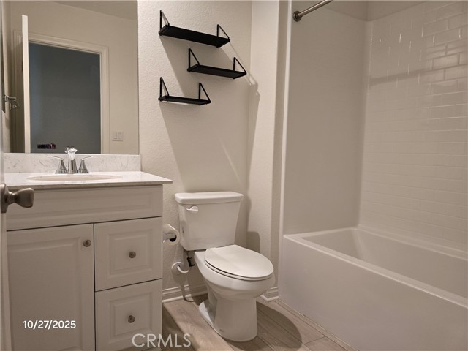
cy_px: 176
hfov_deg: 73.9
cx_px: 234
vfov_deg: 58.9
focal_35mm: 23
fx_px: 311
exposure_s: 1/120
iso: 320
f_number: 1.7
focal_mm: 6.3
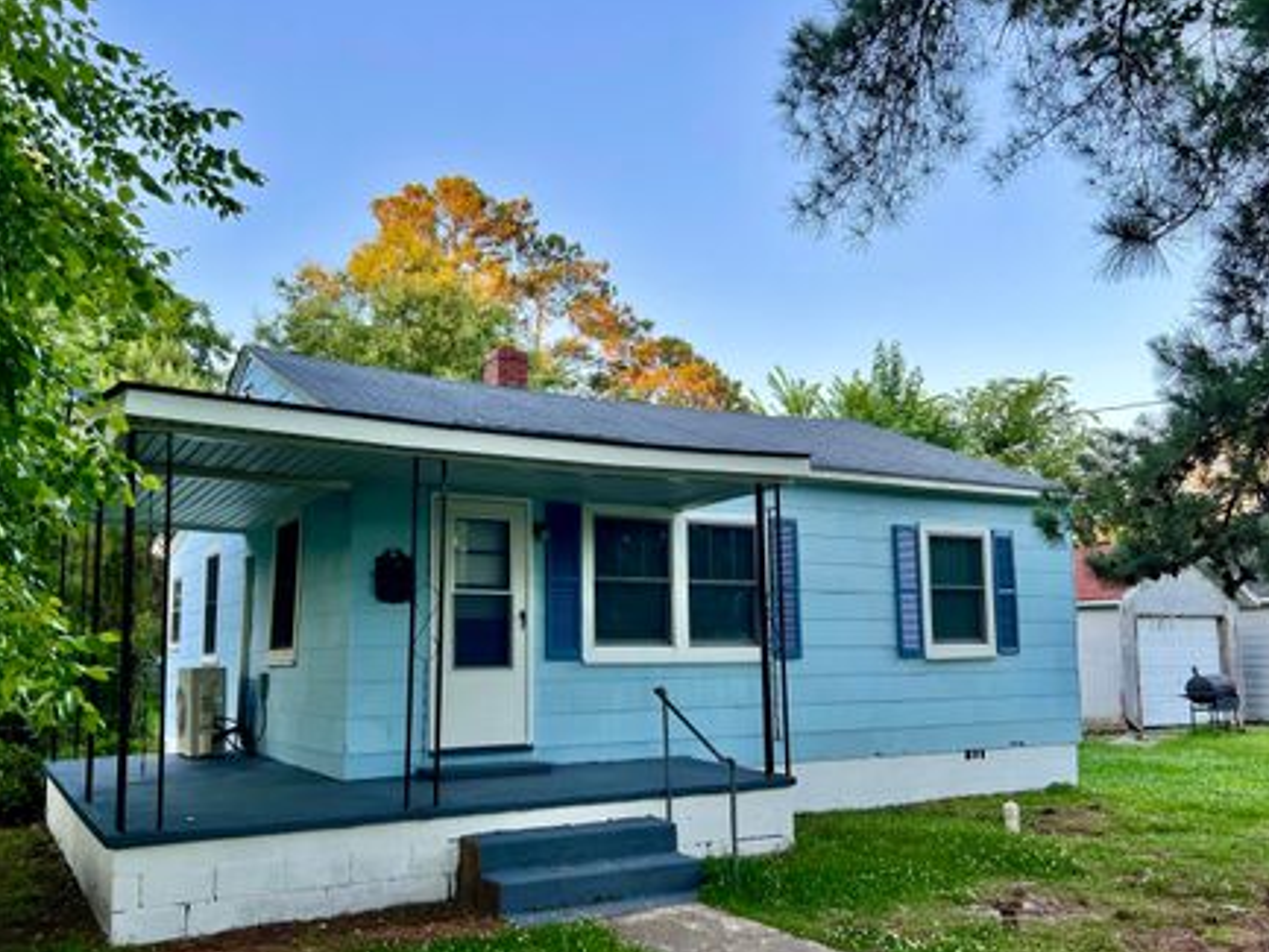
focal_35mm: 30
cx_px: 604
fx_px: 1100
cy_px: 540
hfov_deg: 59.9
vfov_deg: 46.7
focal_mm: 5.7
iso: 40
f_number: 1.5
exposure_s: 1/205
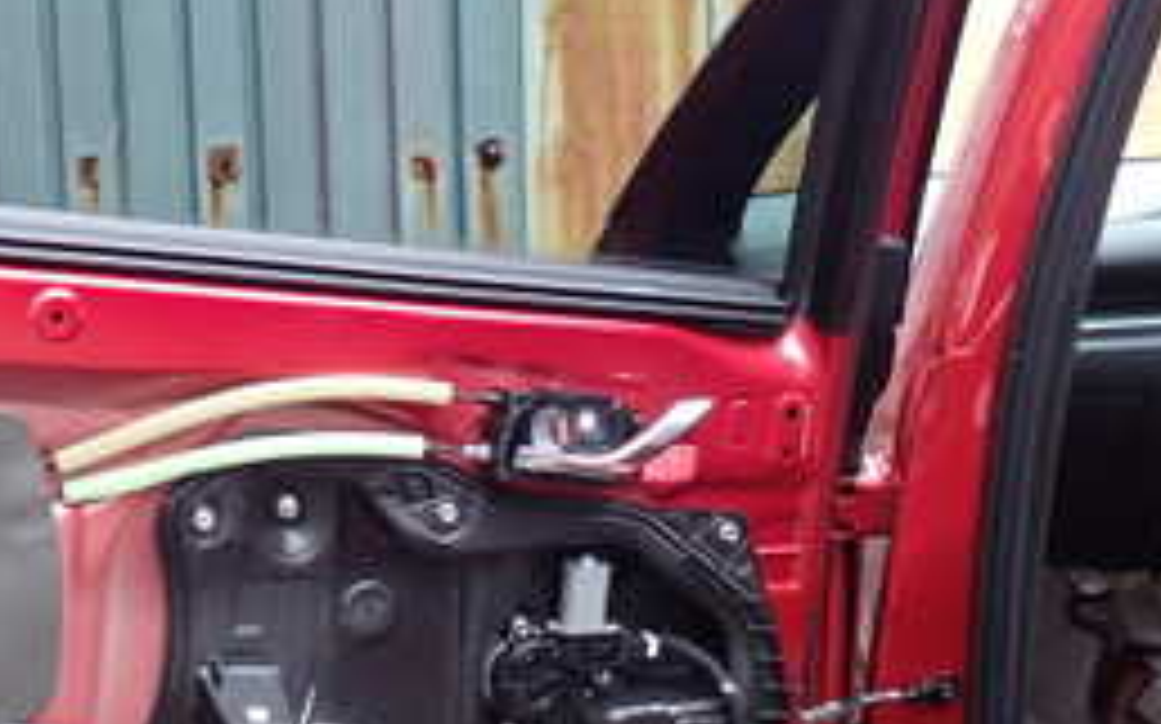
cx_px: 225
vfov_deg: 18.8
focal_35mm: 69
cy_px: 486
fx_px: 2182
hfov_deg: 29.1
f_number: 2.2
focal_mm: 5.05
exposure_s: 1/80
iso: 100
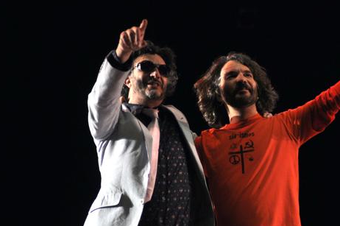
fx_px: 1472
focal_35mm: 156
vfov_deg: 8.8
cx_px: 216
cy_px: 141
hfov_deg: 13.2
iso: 640
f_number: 2.8
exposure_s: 1/250
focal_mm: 80
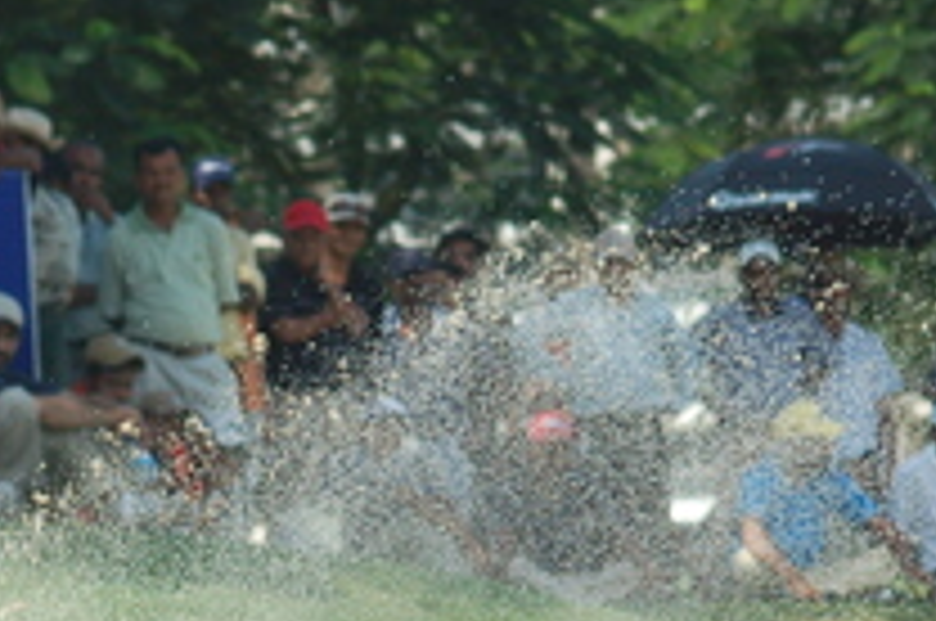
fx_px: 11240
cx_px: 22
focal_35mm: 433
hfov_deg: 4.8
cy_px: 713
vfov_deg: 3.2
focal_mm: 100
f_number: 7.1
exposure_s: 1/800
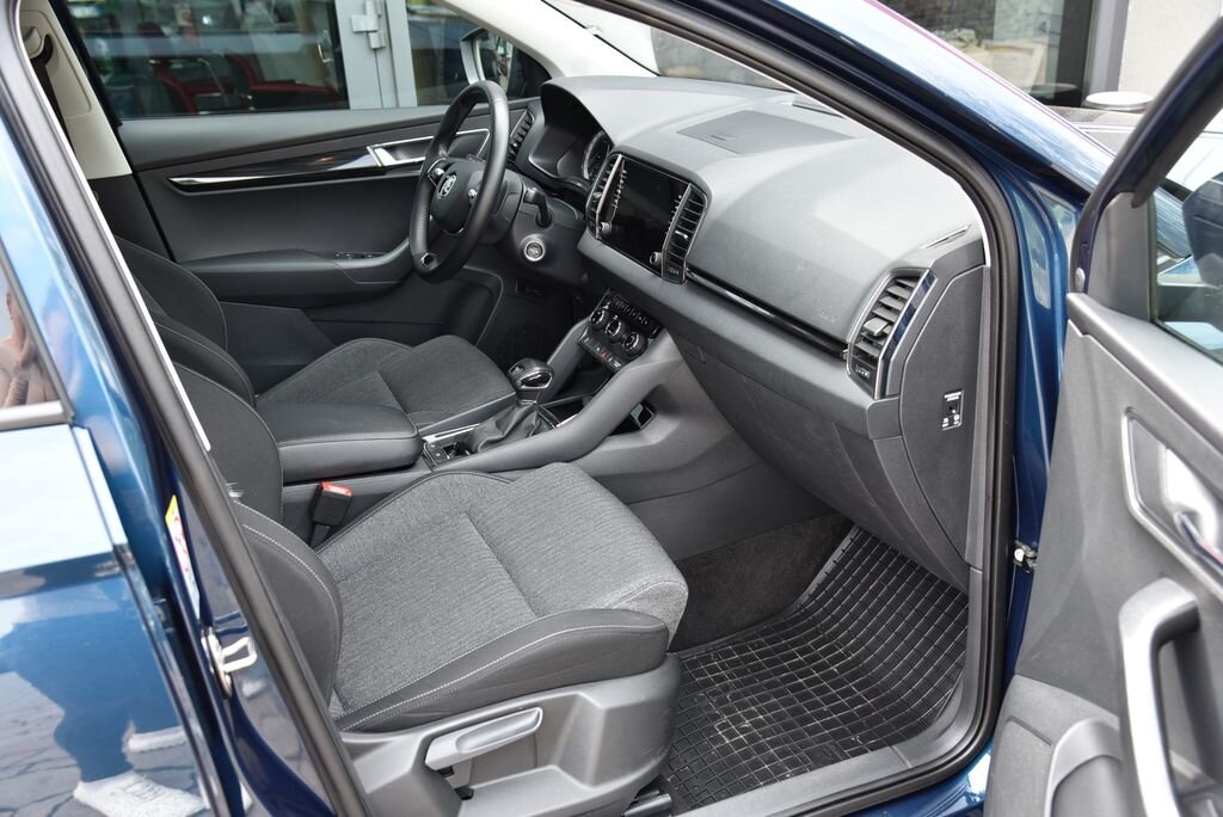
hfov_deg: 54.4
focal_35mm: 35
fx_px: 1190
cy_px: 408
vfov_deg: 37.9
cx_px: 612
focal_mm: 35
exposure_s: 1/100
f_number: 5
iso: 500
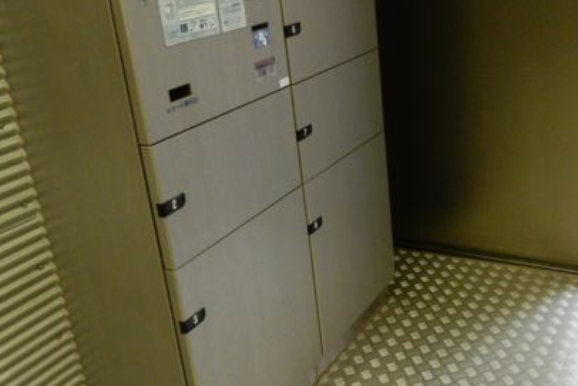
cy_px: 134
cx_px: 443
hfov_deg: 45.5
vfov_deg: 32.4
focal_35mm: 41
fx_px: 658
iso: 200
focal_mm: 4.5
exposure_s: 1/8
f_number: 3.7
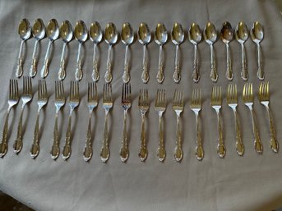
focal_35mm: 24
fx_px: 195
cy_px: 106
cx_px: 141
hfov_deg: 71.6
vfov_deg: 56.8
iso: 125
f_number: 1.78
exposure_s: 1/120
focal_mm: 6.86
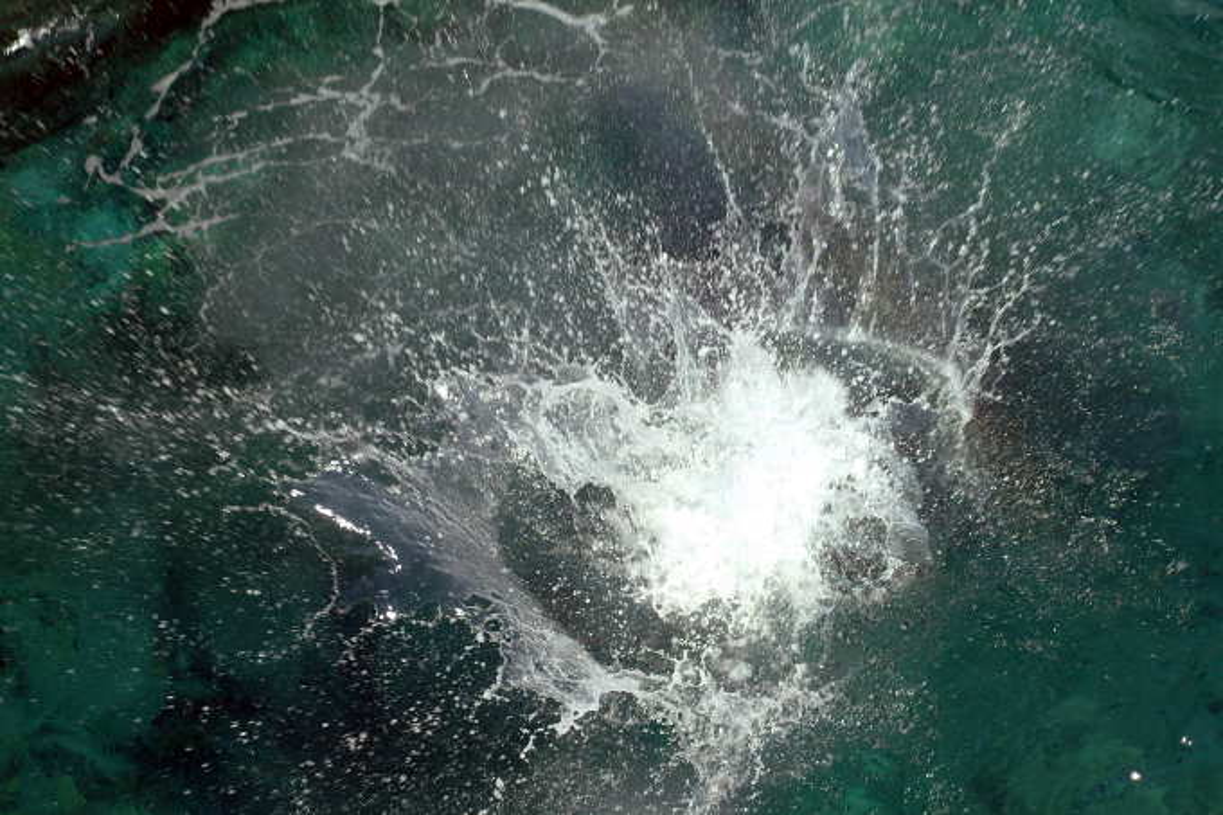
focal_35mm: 72
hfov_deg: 28.1
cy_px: 408
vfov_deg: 18.9
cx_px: 612
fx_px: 2445
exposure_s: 1/250
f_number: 8
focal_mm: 48
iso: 200
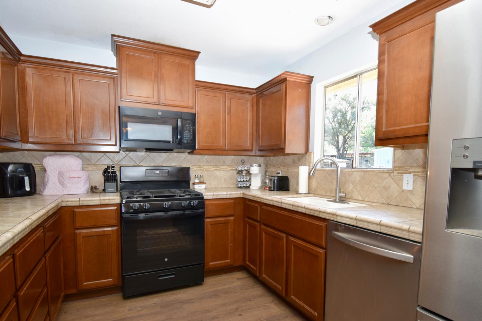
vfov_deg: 63.2
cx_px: 241
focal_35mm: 20
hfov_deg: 85.4
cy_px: 160
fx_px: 261
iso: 450
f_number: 4.8
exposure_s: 1/60
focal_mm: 13
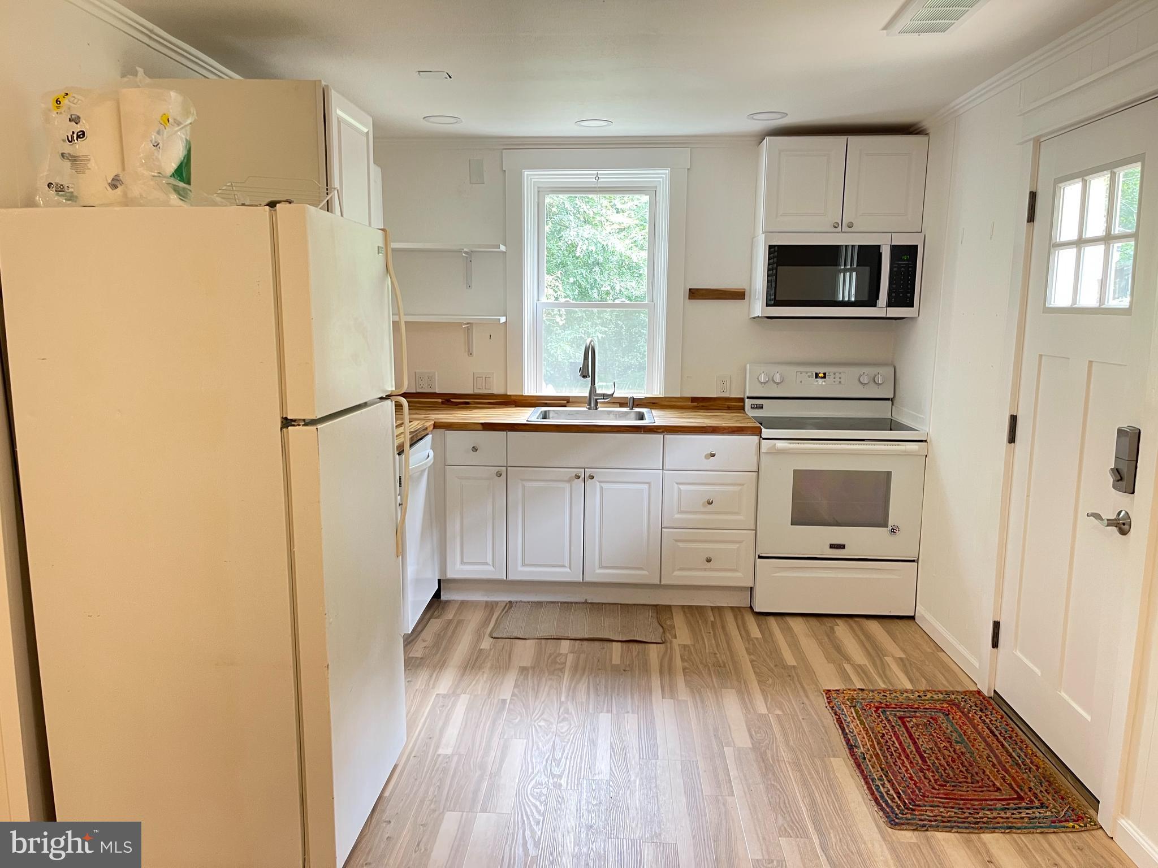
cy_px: 434
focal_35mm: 25
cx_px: 579
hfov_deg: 69.4
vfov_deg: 54.9
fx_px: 836
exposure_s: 1/60
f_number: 1.6
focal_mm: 5.1
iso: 200
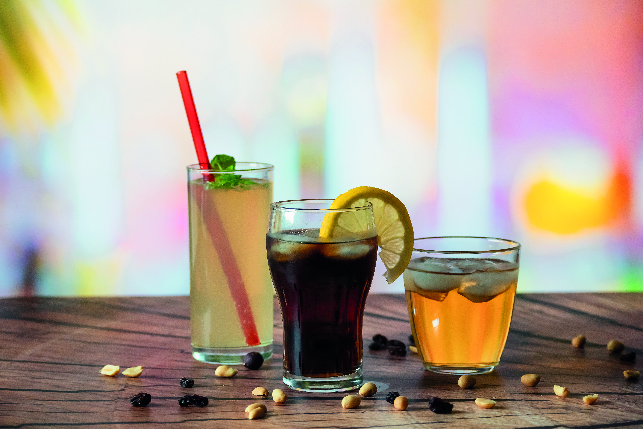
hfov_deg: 18.9
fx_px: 1929
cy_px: 214
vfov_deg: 12.7
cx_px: 322
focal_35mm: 108
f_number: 4.8
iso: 800
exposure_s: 1/125
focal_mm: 72
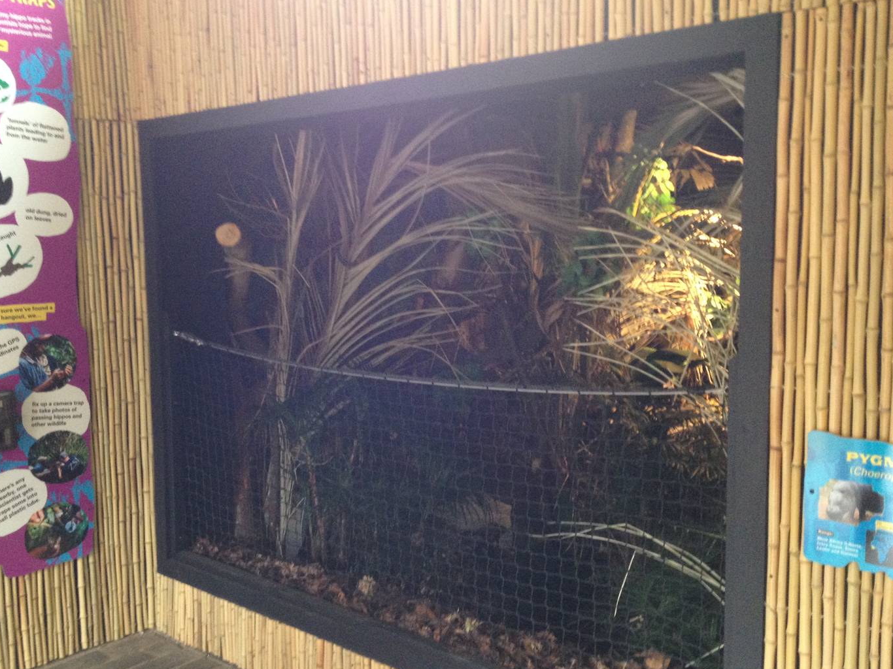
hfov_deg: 45.7
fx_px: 1058
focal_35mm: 41
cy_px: 348
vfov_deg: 35.1
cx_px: 390
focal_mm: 4.28
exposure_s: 1/20
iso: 200
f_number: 2.4
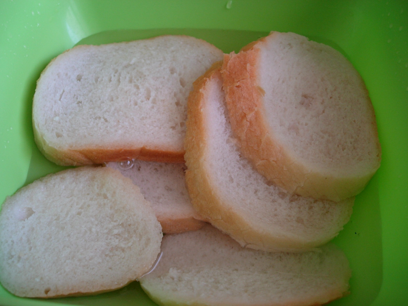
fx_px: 460
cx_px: 200
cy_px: 156
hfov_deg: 47.9
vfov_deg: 36.8
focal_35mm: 39
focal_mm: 7.8
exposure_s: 1/32
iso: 105
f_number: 2.8
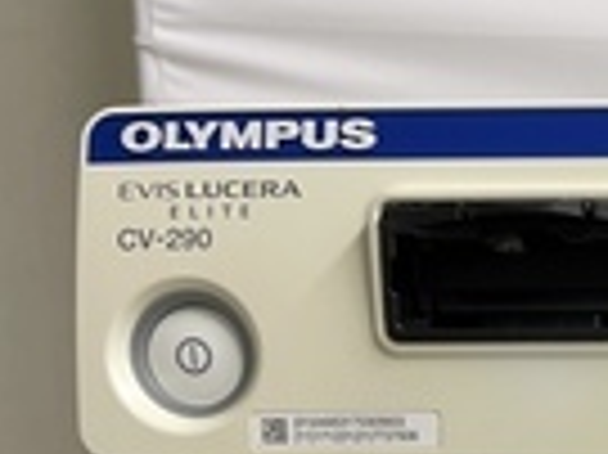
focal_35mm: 77
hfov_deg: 22.1
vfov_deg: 17.4
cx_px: 847
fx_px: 1351
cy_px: 661
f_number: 1.6
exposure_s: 1/50
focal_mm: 4.2
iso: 80
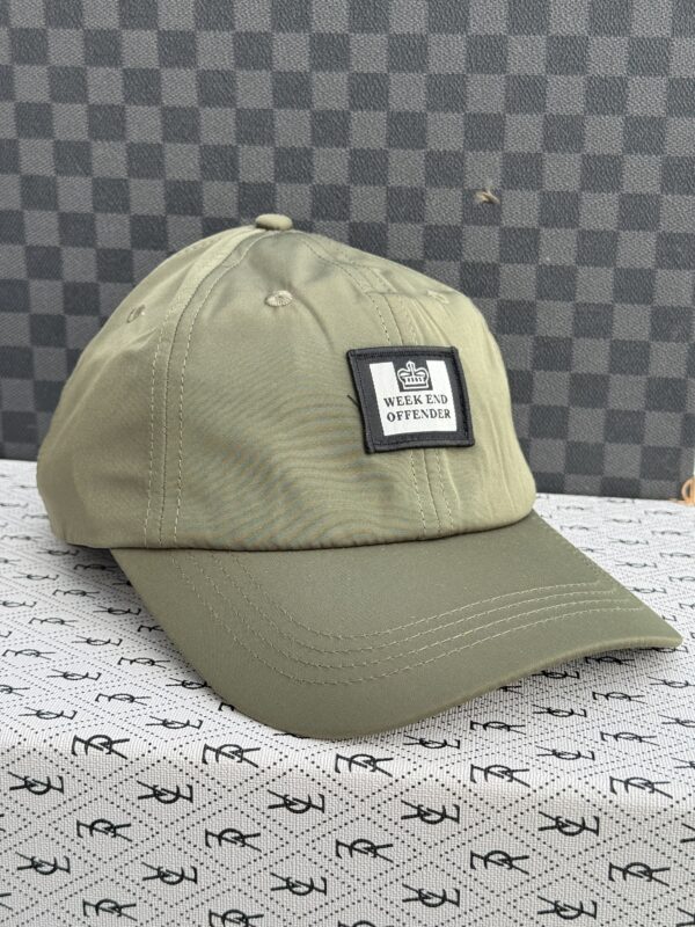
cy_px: 464
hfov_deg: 30.3
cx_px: 348
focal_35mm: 48
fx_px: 1285
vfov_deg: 39.7
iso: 64
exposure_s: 1/980
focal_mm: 6.76
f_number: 1.78
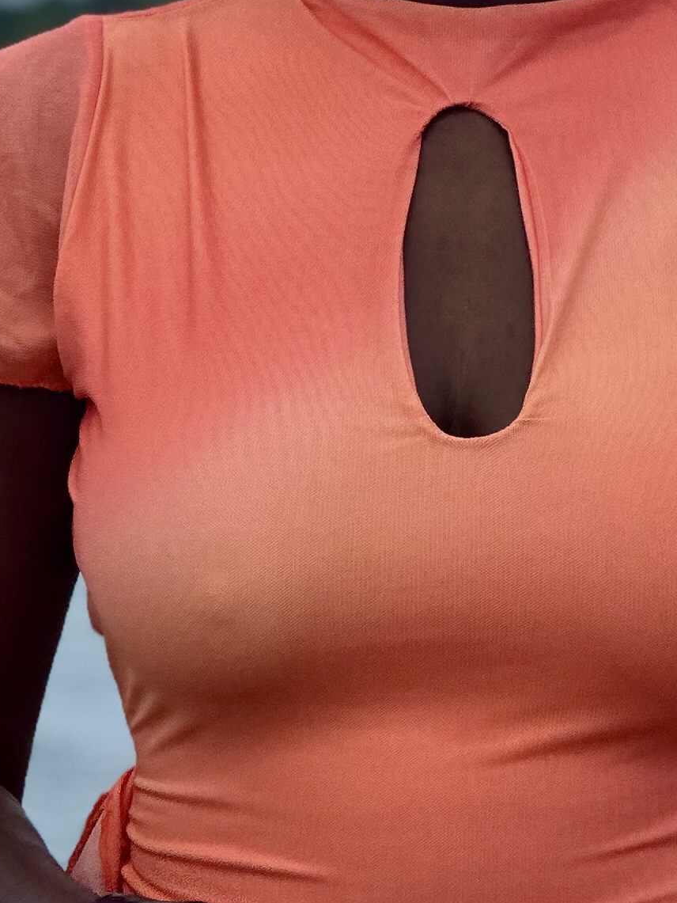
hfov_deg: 5.5
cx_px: 664
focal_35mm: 272
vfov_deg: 7.3
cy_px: 870
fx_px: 7092
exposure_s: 1/267
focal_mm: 9
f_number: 2.8
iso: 25
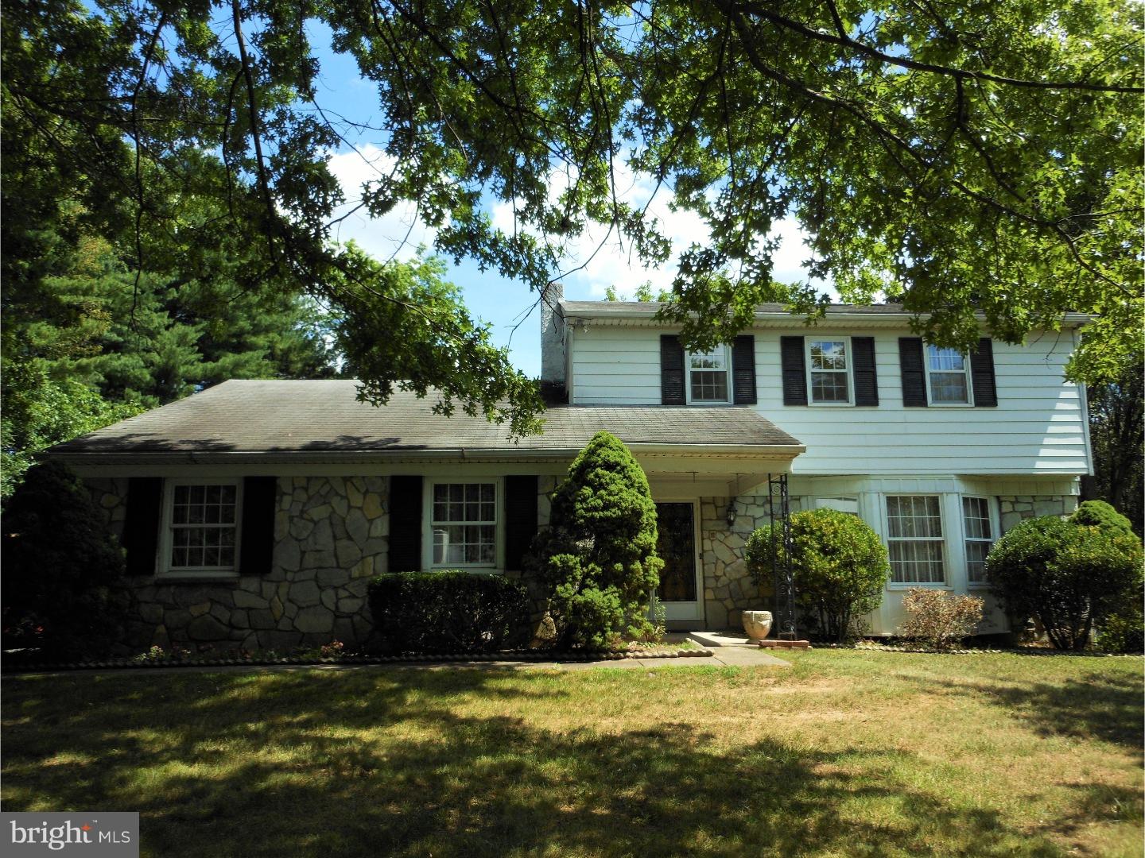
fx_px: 926
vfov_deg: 49.7
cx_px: 572
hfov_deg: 63.4
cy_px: 429
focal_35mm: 28
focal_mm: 5
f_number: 3.7
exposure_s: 1/500
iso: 80
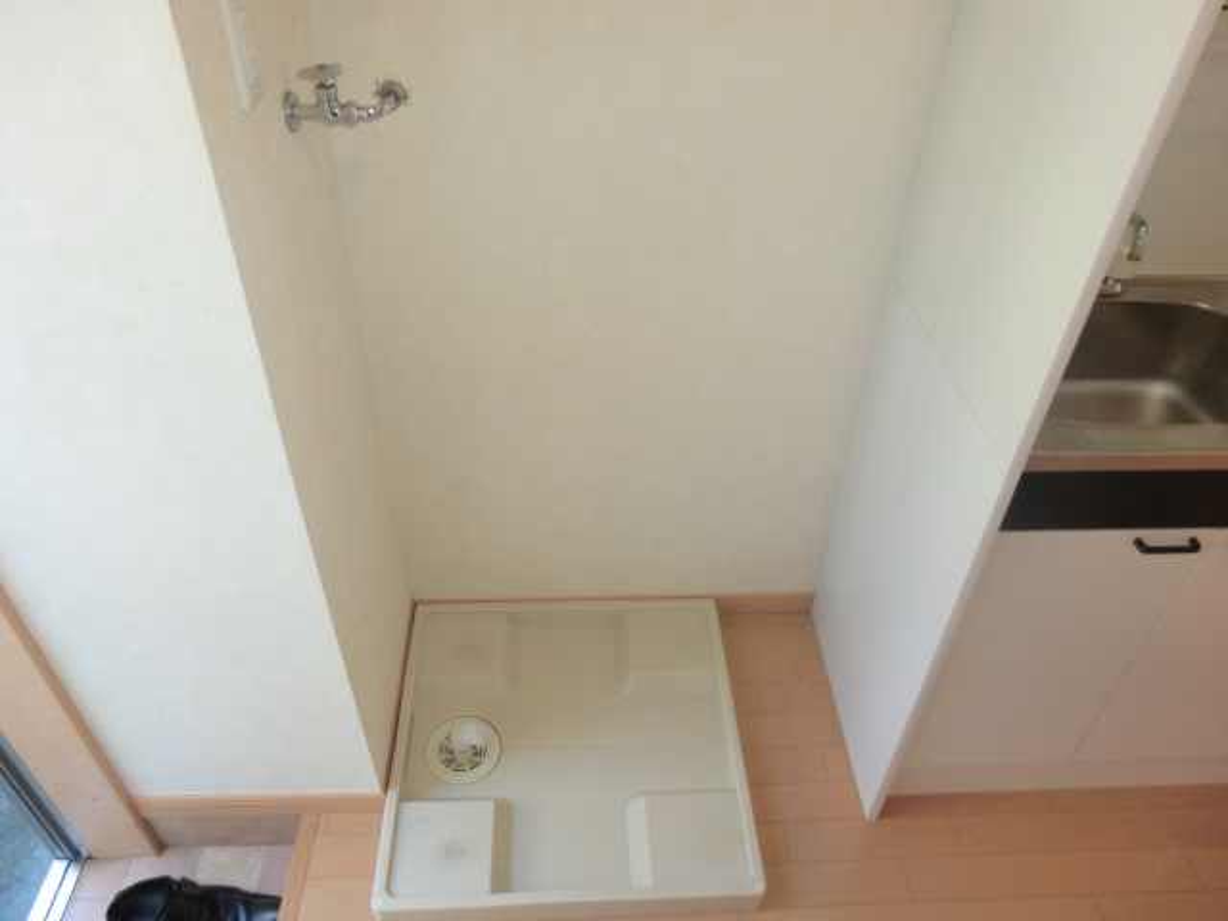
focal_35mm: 24
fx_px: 851
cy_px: 460
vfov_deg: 56.8
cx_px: 614
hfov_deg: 71.6
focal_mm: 4.3
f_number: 3.2
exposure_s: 1/60
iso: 160
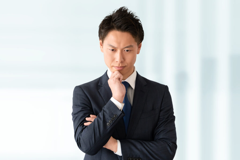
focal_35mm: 70
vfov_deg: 19.5
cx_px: 120
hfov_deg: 28.8
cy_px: 80
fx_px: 467
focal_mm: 70
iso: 200
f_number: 2.8
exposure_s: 1/250
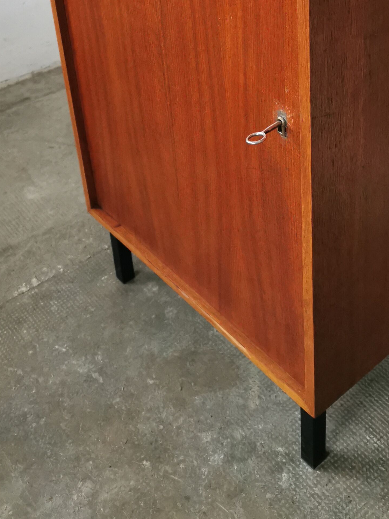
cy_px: 45
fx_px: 764
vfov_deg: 35.2
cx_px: 244
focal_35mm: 51
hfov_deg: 28.4
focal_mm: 5.56
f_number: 1.6
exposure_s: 1/60
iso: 320
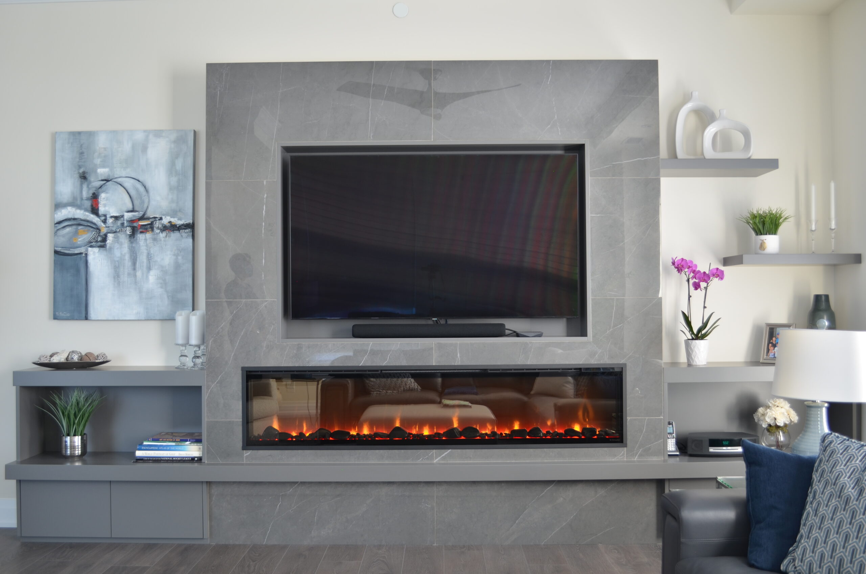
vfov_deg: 36.7
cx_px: 433
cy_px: 287
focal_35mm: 36
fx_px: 864
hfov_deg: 53.2
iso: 100
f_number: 4
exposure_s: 1/8
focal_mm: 24
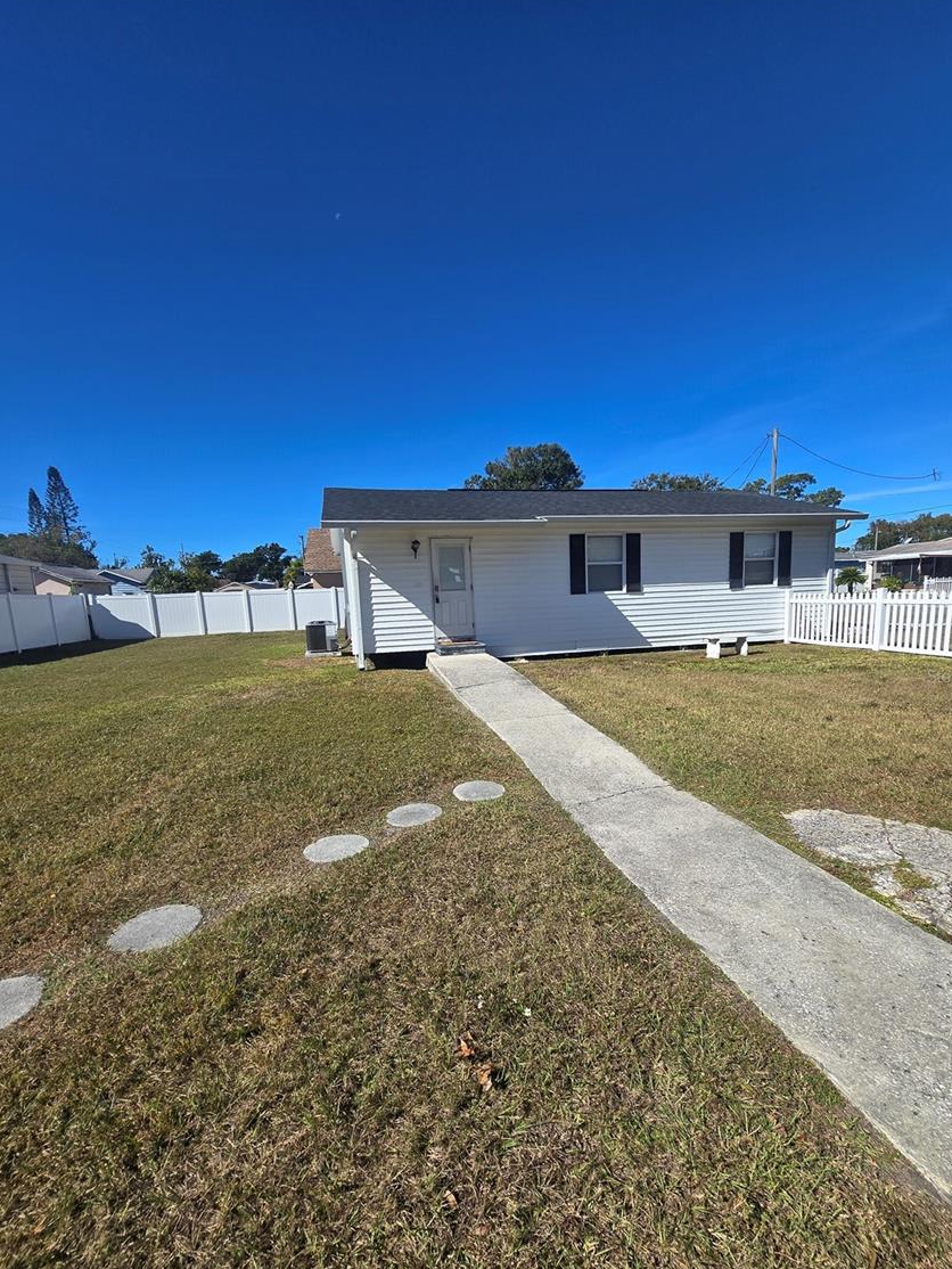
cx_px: 495
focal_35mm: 14
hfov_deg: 85.7
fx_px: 513
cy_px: 676
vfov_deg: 101.9
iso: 50
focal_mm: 2.2
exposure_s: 1/3238
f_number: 2.2
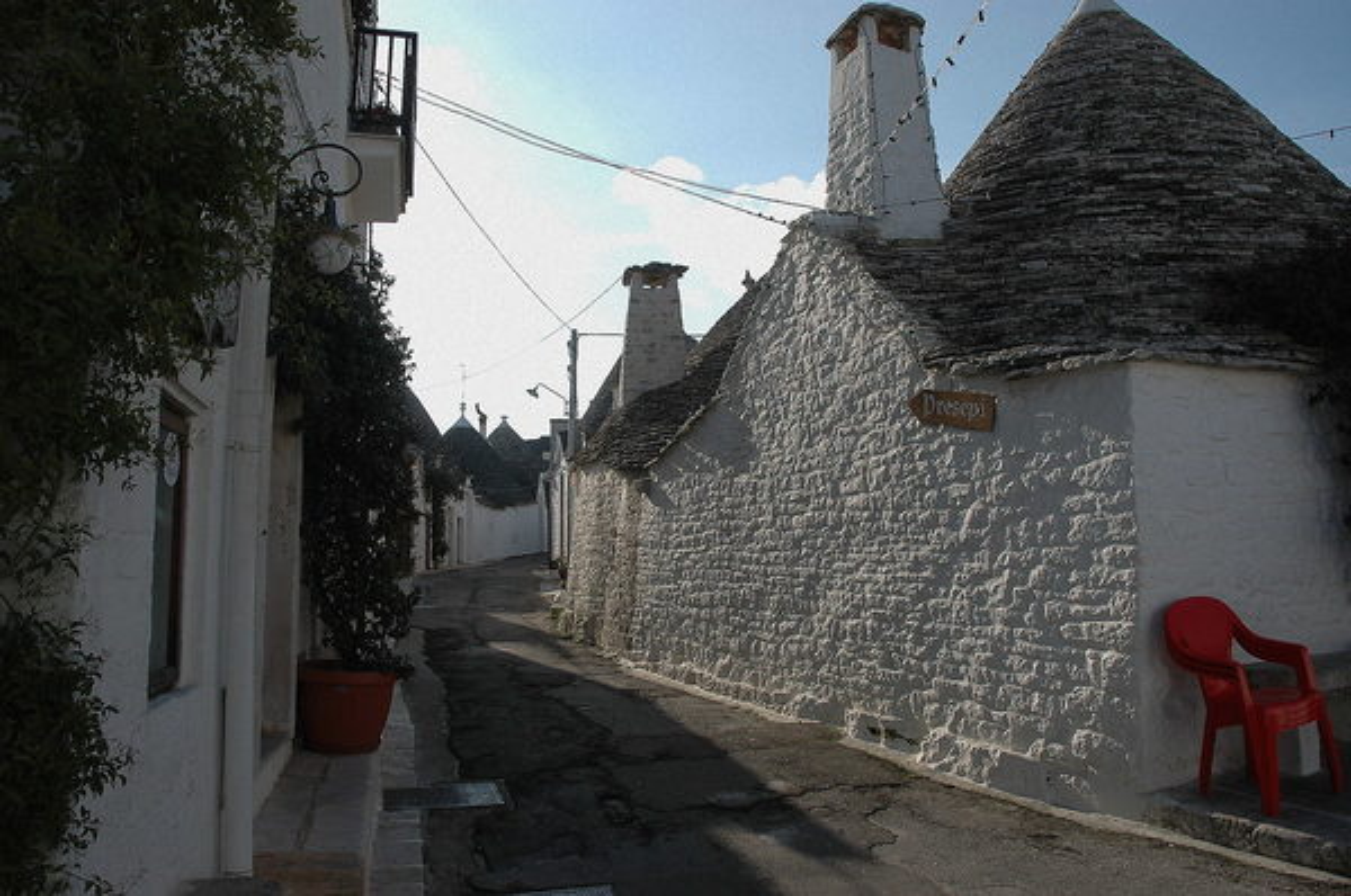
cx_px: 676
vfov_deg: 47.8
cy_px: 448
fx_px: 1012
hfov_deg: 67.5
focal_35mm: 27
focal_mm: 18
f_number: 9
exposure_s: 1/320
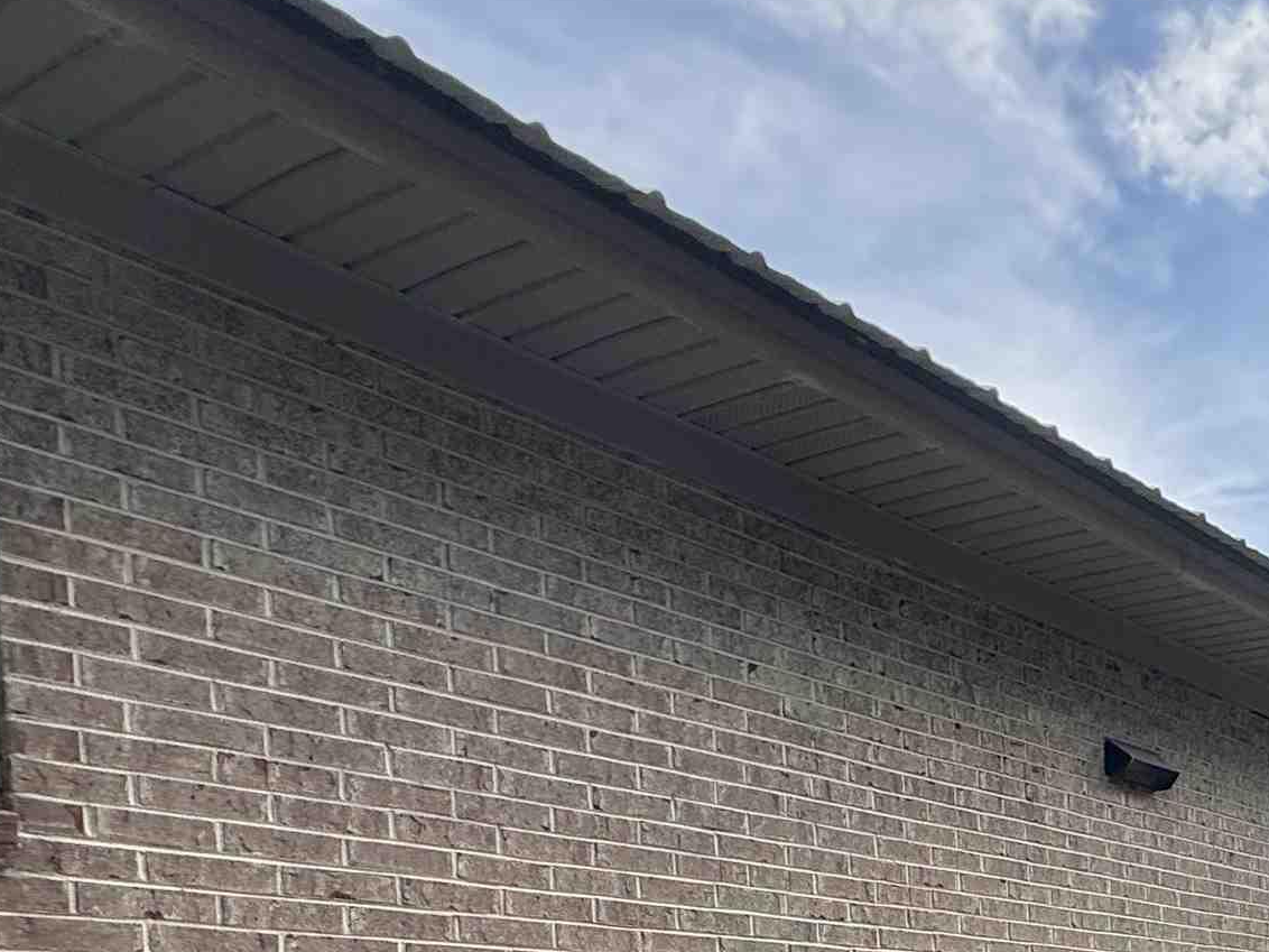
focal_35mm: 38
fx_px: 1393
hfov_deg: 37.9
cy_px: 1131
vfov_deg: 31.7
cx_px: 1491
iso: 64
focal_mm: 2.22
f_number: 2.2
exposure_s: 1/445
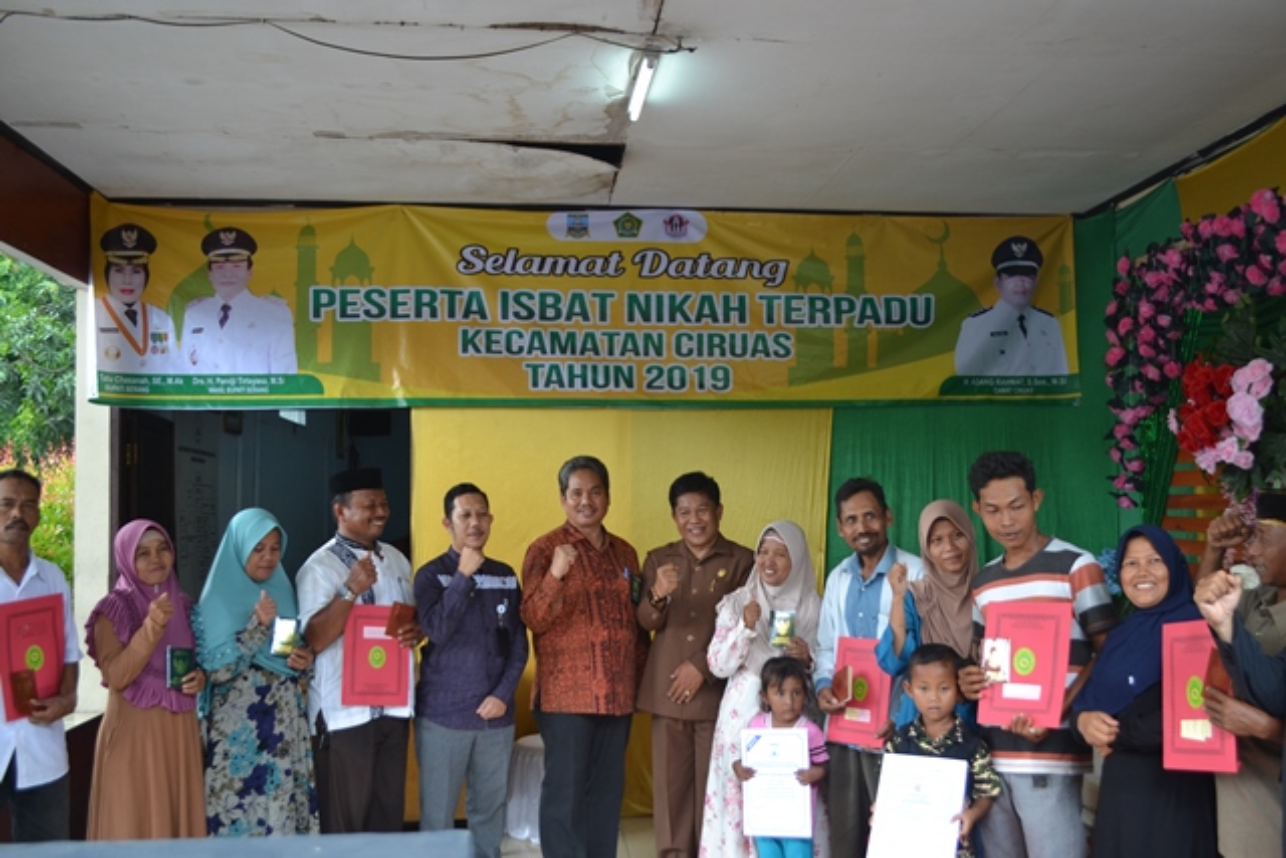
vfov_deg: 36.9
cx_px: 643
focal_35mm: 36
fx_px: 1286
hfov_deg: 53.1
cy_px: 429
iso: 400
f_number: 4.5
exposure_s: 1/80
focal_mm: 24
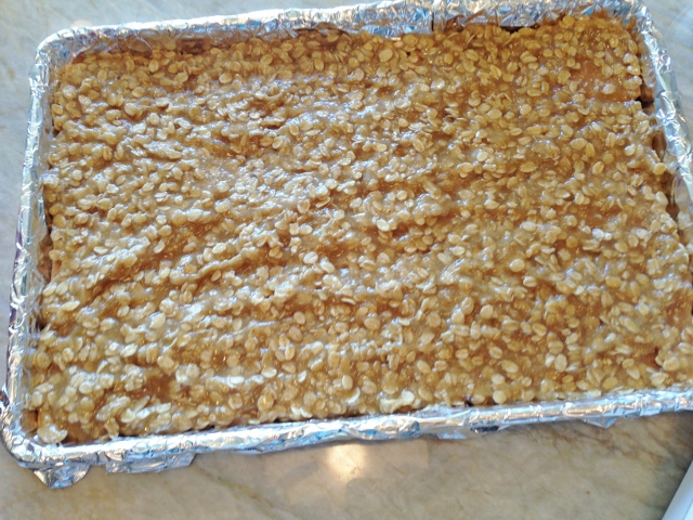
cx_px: 346
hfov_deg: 55.4
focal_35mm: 33
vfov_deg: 42.9
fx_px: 661
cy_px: 260
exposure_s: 1/40
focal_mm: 4.12
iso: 50
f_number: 2.4
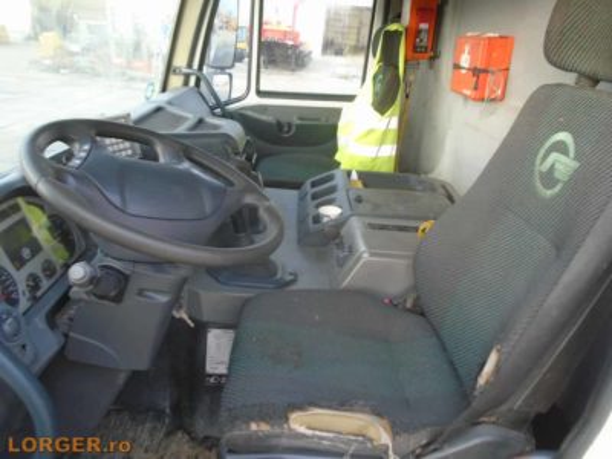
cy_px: 230
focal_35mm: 26
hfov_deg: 67.3
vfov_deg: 53.1
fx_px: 460
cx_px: 306
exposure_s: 1/40
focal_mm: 4.6
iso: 100
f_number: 3.2
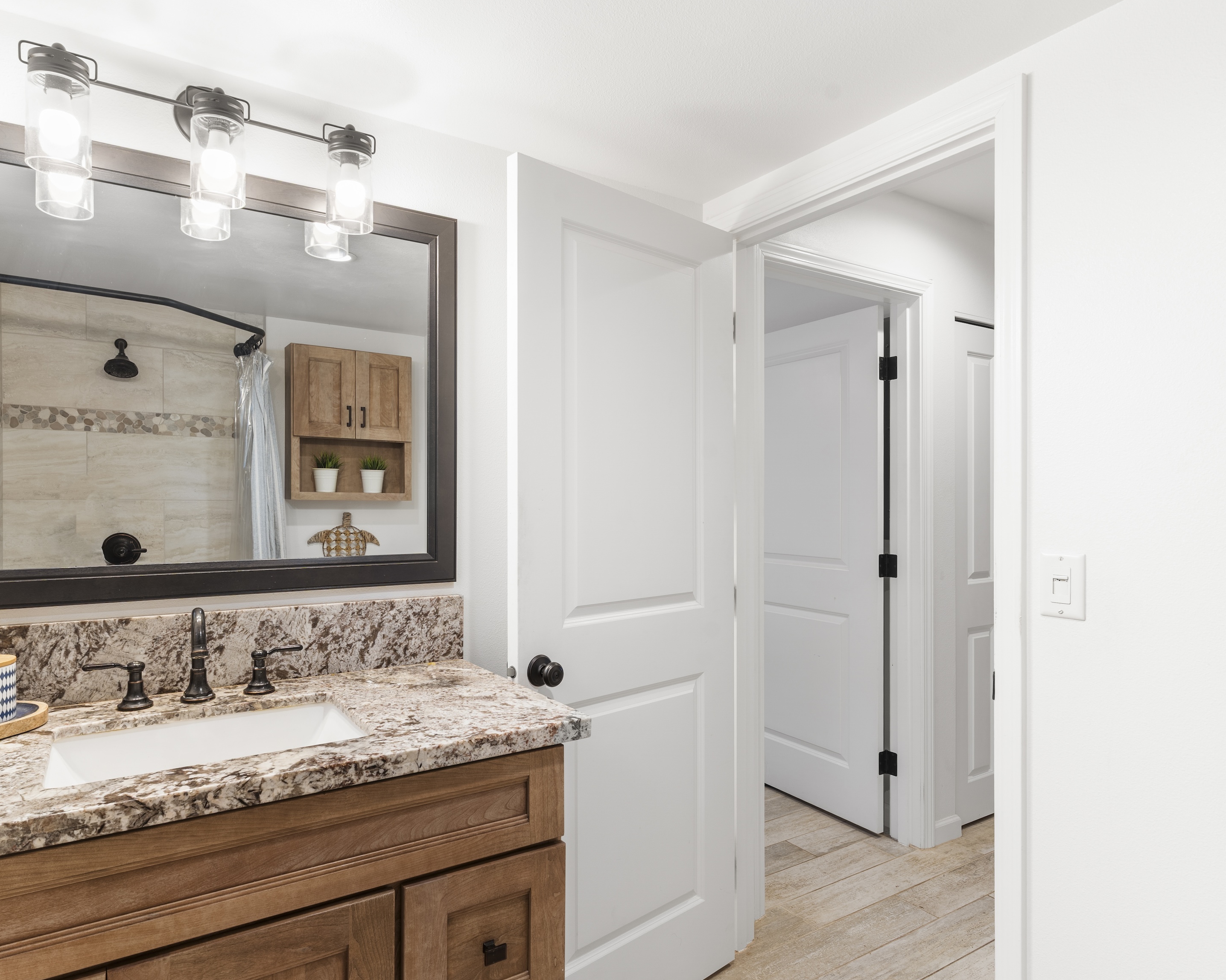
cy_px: 472
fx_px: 726
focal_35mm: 20
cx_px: 567
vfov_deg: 68.1
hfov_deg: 80.2
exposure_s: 1.3
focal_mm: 17
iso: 100
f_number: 8
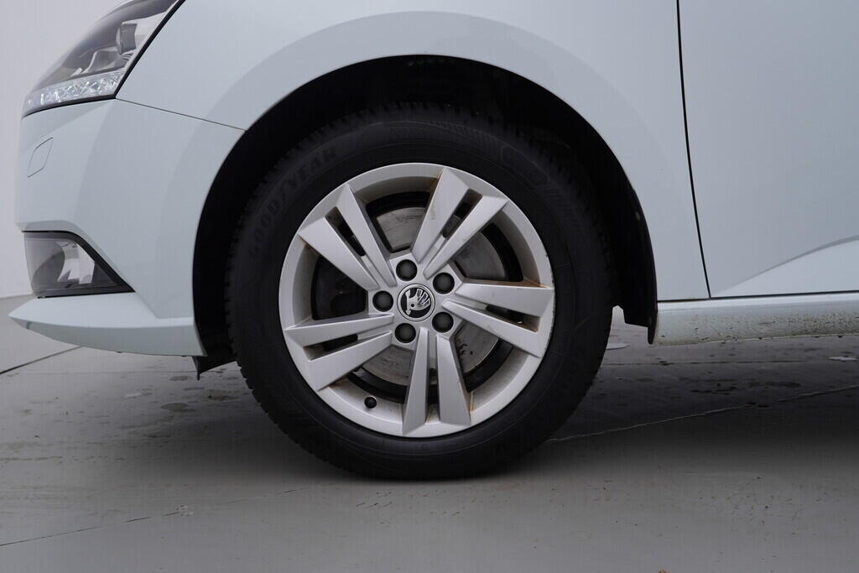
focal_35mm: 36
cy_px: 286
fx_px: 859
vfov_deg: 36.9
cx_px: 430
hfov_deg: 53.1
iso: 125
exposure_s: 1/100
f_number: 4.5
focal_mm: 24
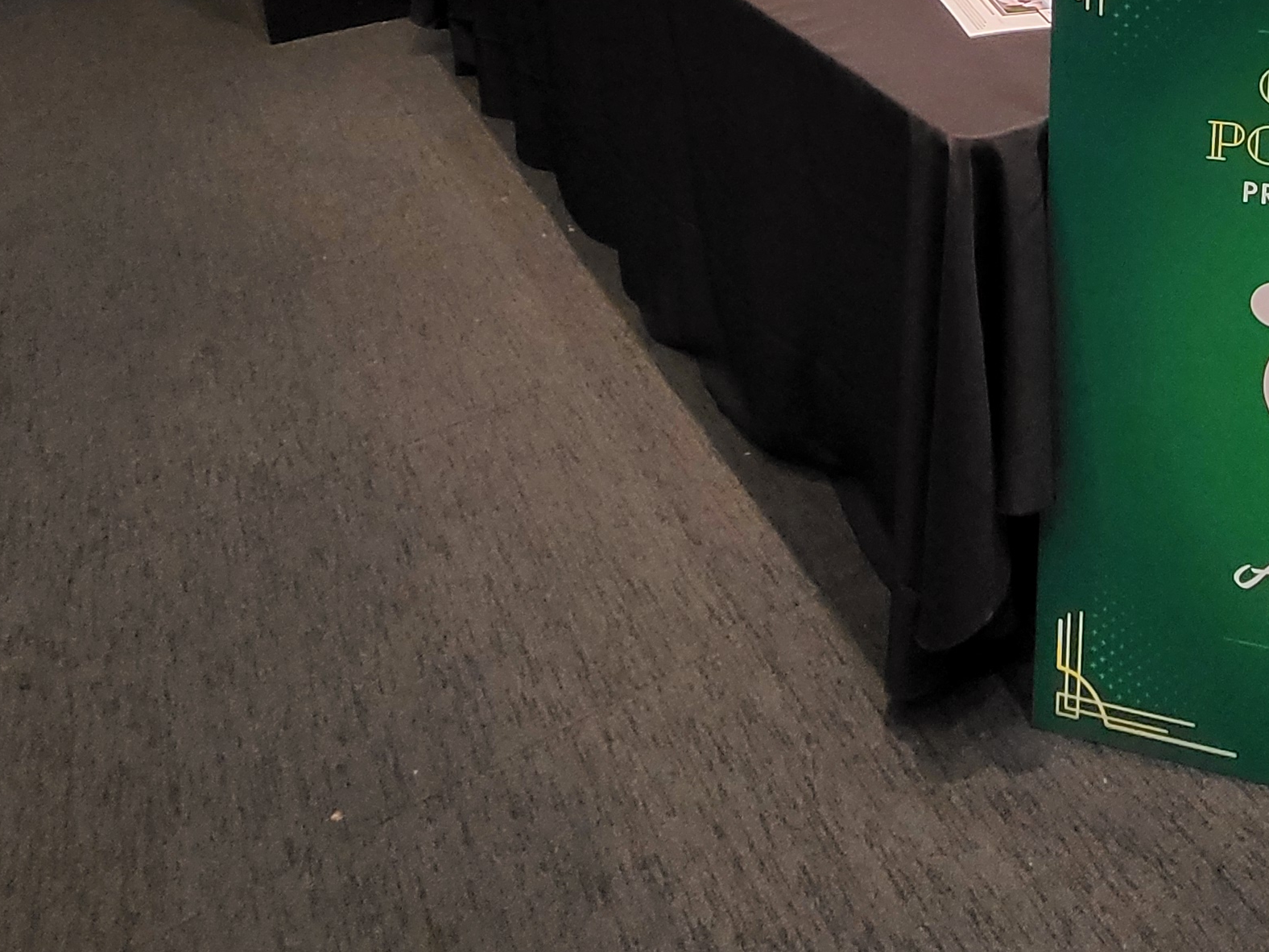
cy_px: -117
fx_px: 1210
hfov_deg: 53.7
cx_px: 892
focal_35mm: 33
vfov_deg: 35.9
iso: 640
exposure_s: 1/30
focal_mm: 1.74
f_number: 2.2
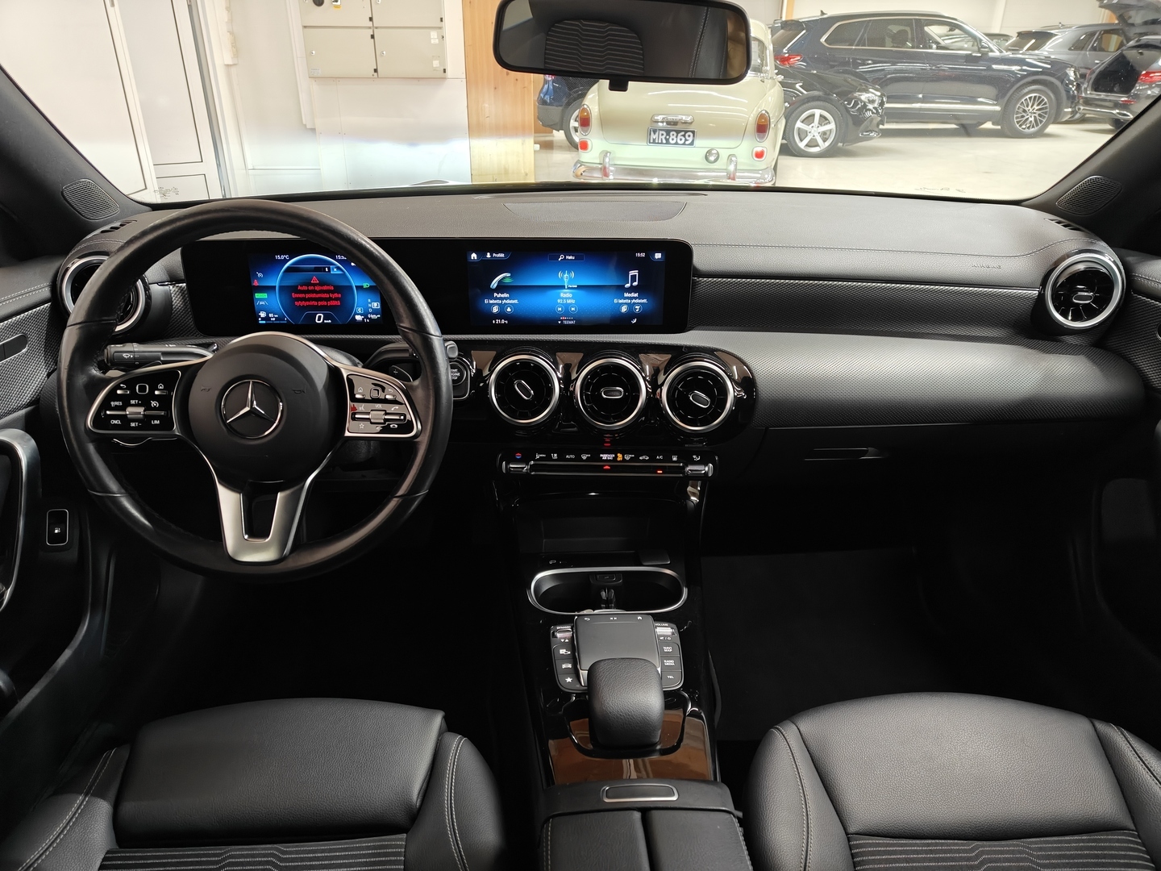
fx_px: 805
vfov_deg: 56.8
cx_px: 580
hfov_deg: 71.6
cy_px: 436
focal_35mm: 24
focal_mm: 5.59
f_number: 1.8
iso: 160
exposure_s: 1/37
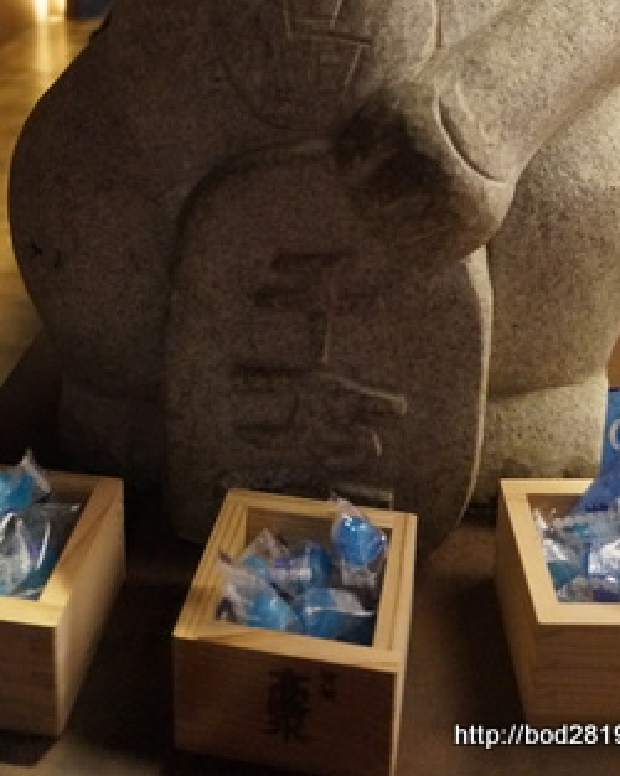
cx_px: 329
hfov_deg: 32.7
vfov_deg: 36.1
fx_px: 1056
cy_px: -10
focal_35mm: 46
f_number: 3.5
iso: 3200
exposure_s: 1/100
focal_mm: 16
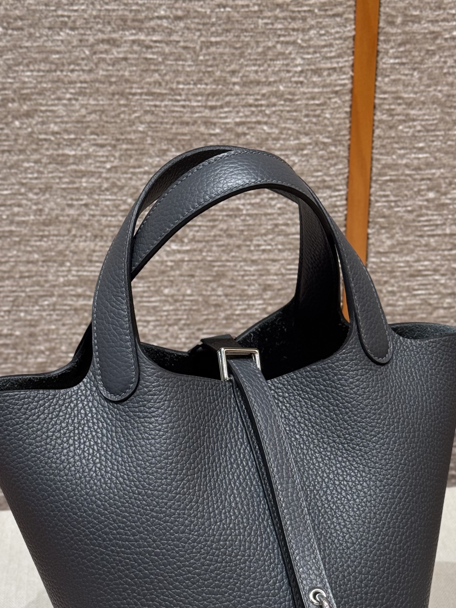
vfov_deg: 26.0
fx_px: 1300
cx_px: 238
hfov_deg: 19.9
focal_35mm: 74
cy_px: 452
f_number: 1.78
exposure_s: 1/100
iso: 100
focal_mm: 6.76
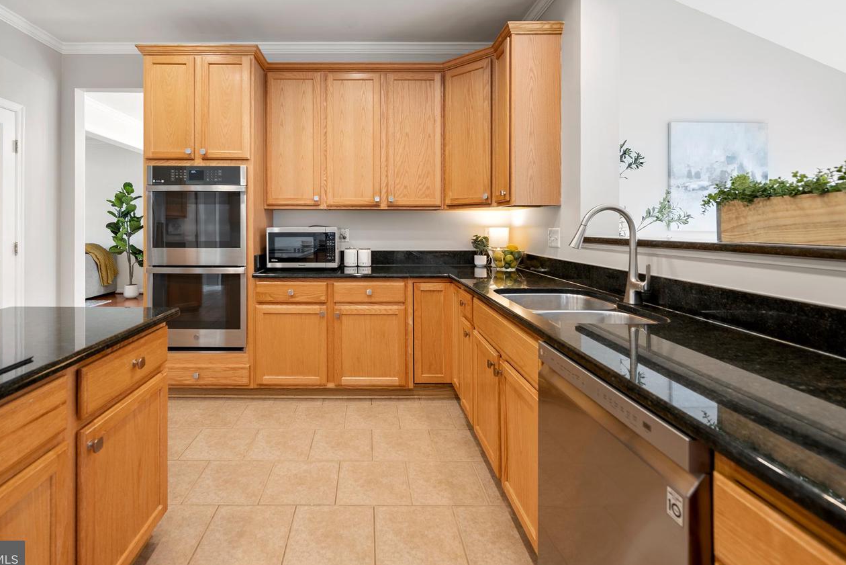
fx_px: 376
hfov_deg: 96.6
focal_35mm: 16
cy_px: 252
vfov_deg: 73.6
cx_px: 404
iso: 100
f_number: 4
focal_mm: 14
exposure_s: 1/10
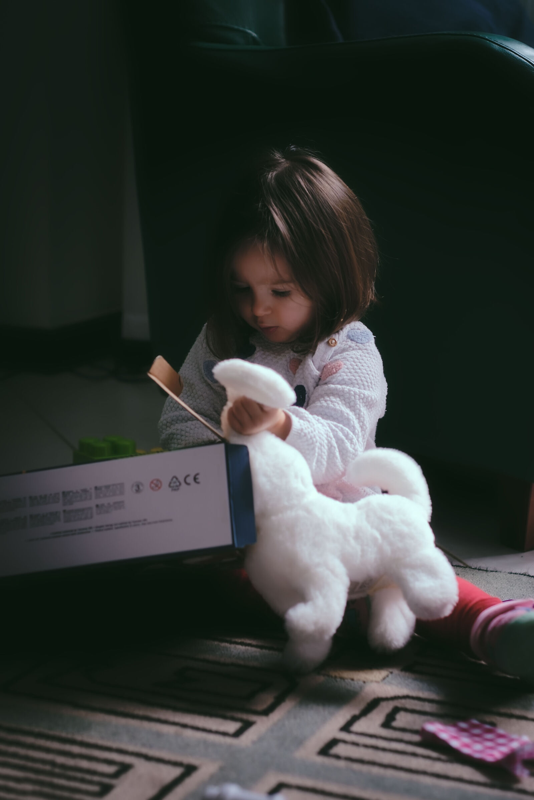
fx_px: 1669
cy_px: 400
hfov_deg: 18.2
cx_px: 267
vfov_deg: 27.0
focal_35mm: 75
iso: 2500
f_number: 2.5
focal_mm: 50
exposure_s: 1/125
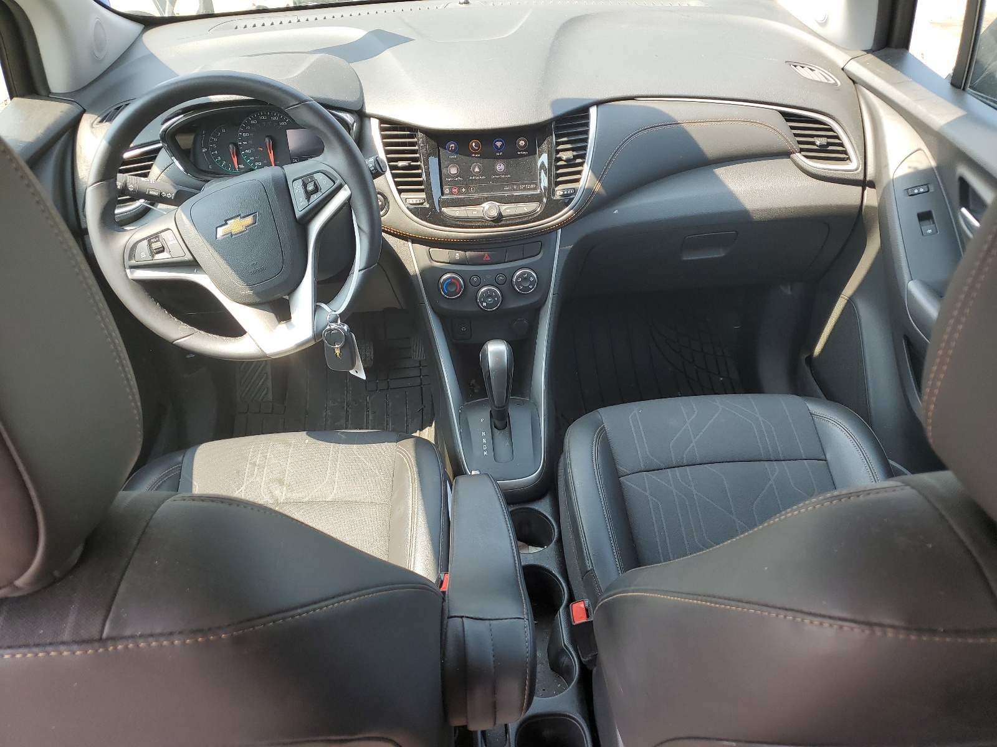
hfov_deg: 67.3
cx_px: 498
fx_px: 749
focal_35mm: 26
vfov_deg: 53.1
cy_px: 374
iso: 50
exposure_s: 1/204
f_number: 1.5
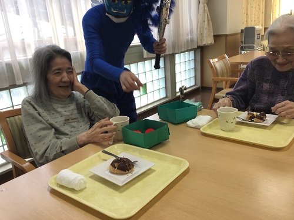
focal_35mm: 31
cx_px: 147
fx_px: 263
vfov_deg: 45.4
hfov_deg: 58.4
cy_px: 110
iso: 32
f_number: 2.4
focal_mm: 3.3
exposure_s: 1/60
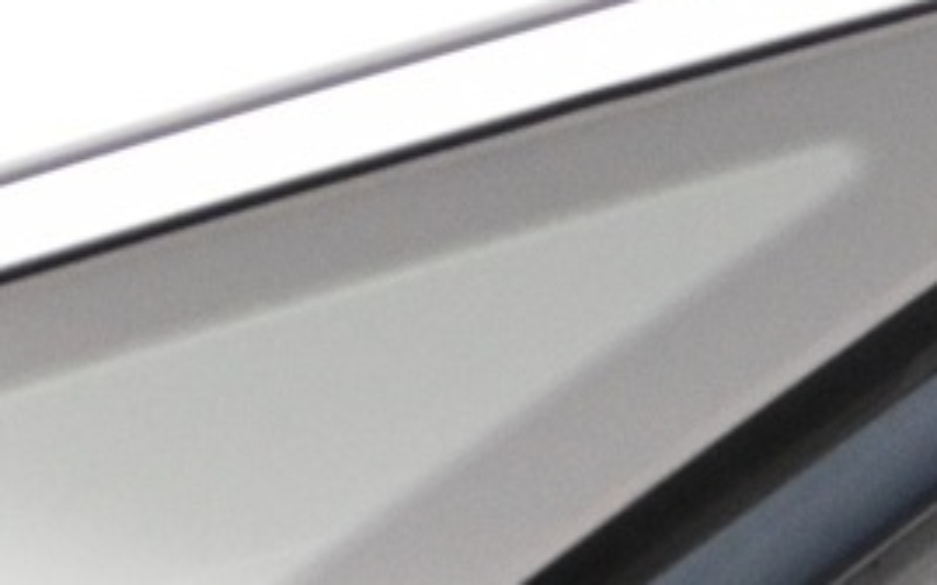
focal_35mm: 180
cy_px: 1776
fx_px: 4584
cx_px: 2093
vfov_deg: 6.6
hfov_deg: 10.4
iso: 1600
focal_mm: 19.5
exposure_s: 1/20
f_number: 3.8
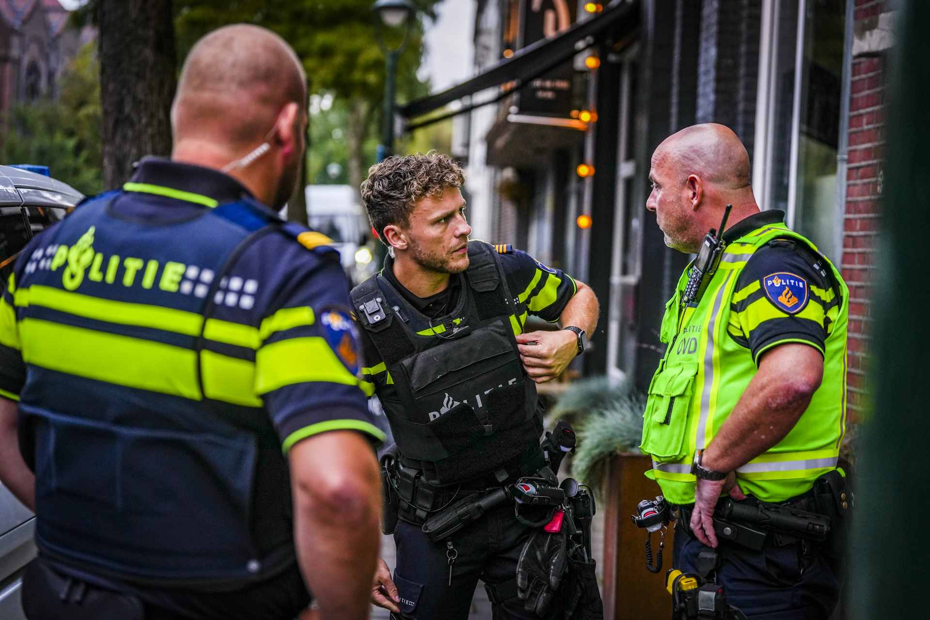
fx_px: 1808
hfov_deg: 28.8
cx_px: 465
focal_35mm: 70
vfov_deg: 19.5
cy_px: 310
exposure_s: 1/400
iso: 800
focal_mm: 70
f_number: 2.8
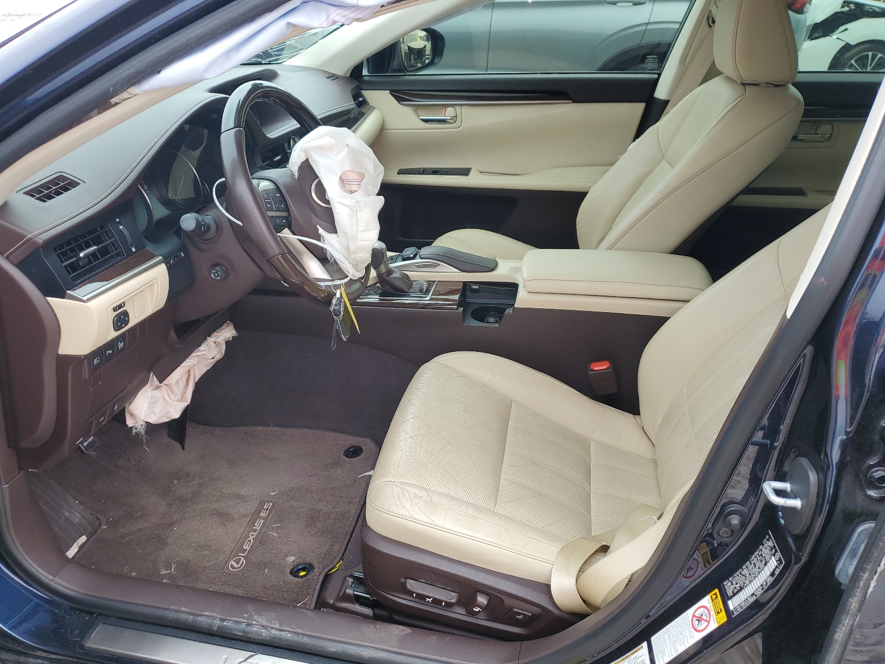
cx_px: 442
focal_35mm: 26
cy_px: 332
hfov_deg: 67.3
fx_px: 665
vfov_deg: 53.1
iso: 50
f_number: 1.5
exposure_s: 1/244
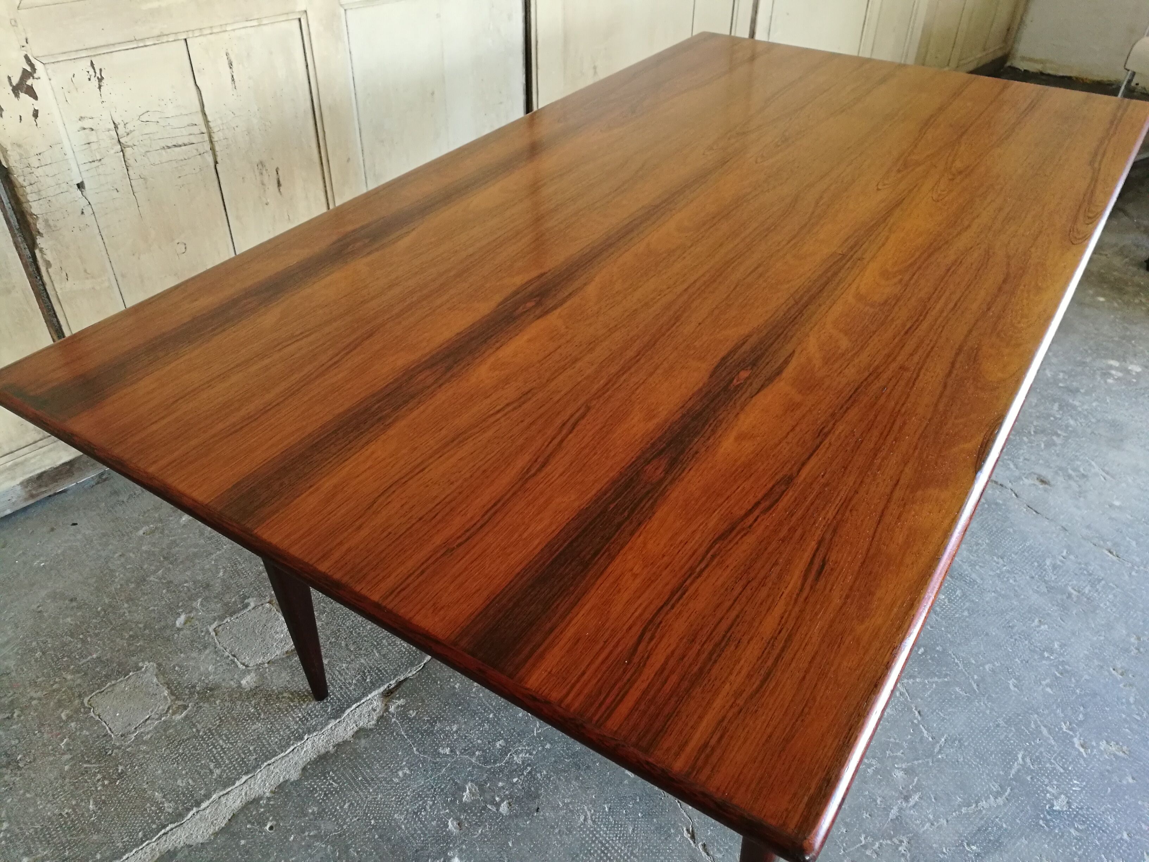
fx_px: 896
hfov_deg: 65.3
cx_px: 574
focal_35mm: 27
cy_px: 431
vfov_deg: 51.4
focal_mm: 4.5
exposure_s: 1/30
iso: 320
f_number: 2.2
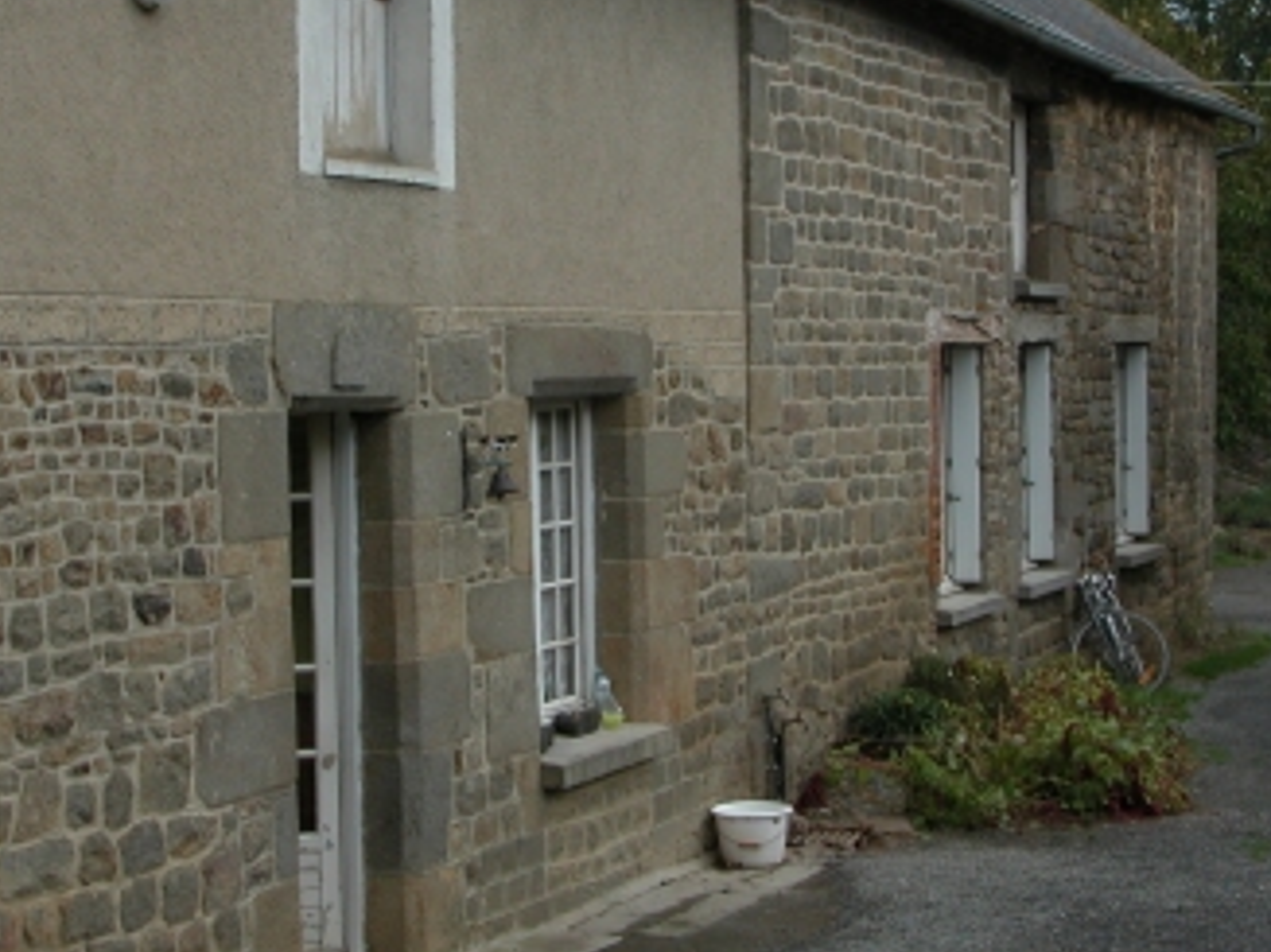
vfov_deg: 20.1
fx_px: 2679
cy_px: 319
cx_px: 575
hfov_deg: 26.7
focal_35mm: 73
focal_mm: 8.9
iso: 100
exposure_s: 1/210
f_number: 5
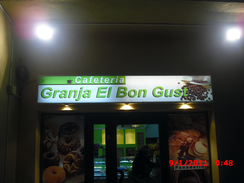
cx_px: 122
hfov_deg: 49.0
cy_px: 92
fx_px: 268
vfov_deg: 37.7
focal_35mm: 38
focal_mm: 6.2
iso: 200
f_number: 2.8
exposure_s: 1/80
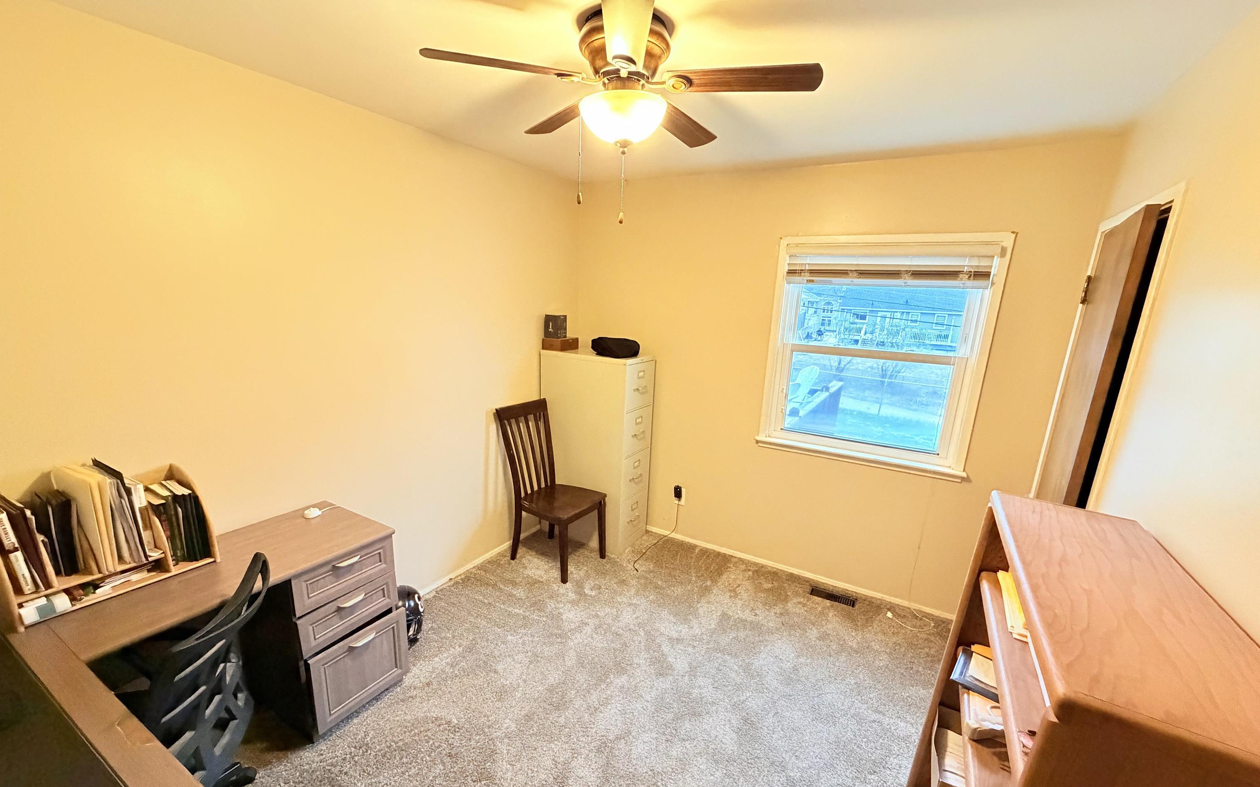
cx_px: 634
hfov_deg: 101.5
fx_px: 515
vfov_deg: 74.7
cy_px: 427
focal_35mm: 15
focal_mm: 2.22
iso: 800
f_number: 2.2
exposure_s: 1/60
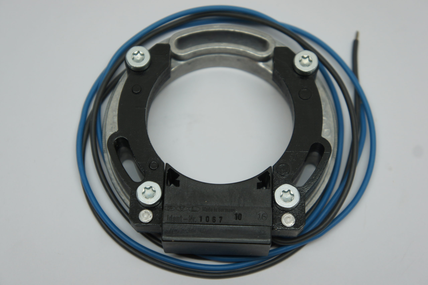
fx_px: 802
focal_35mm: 68
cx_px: 214
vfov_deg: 20.1
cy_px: 142
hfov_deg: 29.9
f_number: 5.6
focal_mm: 45
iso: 200
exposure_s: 1/80
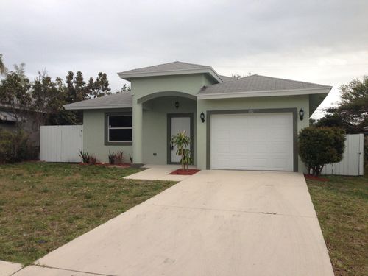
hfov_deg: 55.4
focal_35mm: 33
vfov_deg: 42.9
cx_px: 184
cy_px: 138
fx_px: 351
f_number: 2.4
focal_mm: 4.13
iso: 50
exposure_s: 1/294
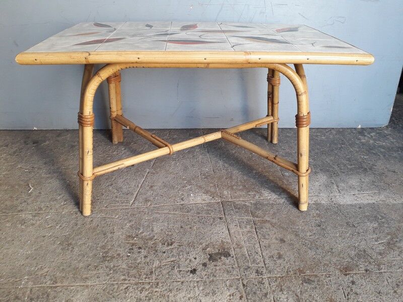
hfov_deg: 65.3
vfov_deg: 51.4
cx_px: 202
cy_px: 151
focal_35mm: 27
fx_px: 314
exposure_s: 1/50
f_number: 1.9
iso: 64
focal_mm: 3.6
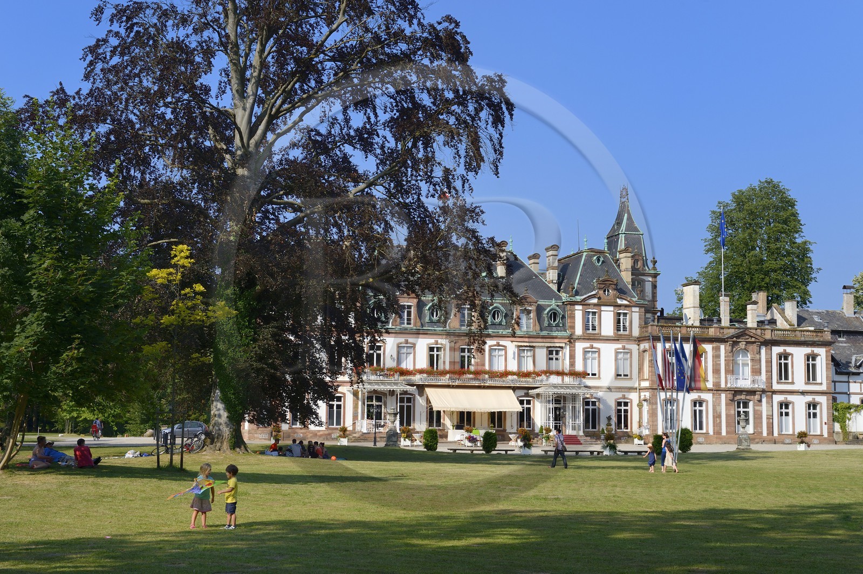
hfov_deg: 35.7
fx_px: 1341
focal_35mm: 56
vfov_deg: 24.2
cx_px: 432
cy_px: 287
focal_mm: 56
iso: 200
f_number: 9
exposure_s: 1/400
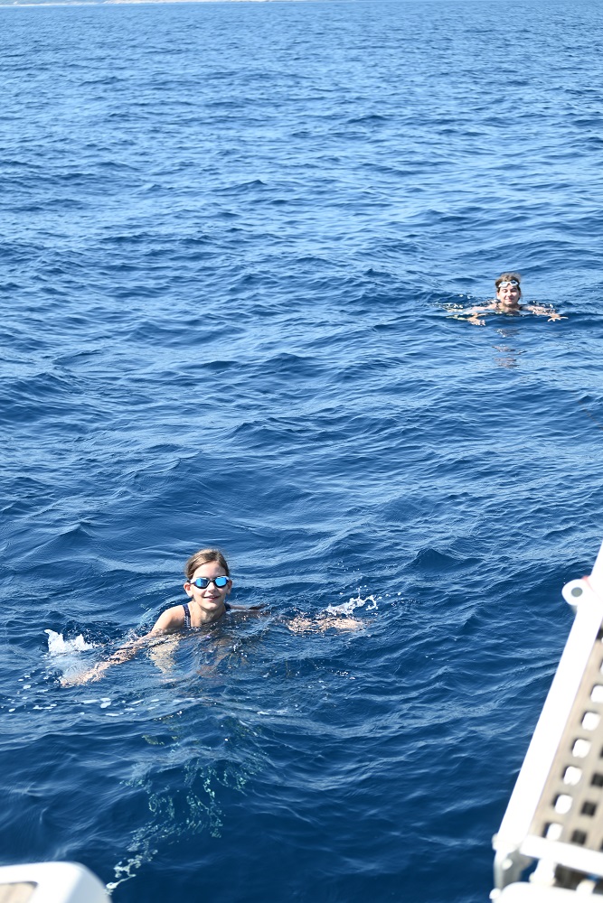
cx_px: 302
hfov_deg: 19.5
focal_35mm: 70
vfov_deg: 28.8
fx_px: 1758
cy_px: 452
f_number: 4.5
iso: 100
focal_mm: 70
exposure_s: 1/400
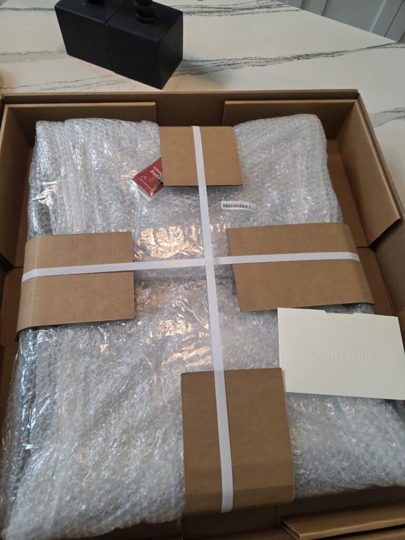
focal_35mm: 23
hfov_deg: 58.9
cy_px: 270
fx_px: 359
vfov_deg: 73.9
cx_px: 202
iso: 200
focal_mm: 6.3
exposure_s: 1/120
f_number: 1.7
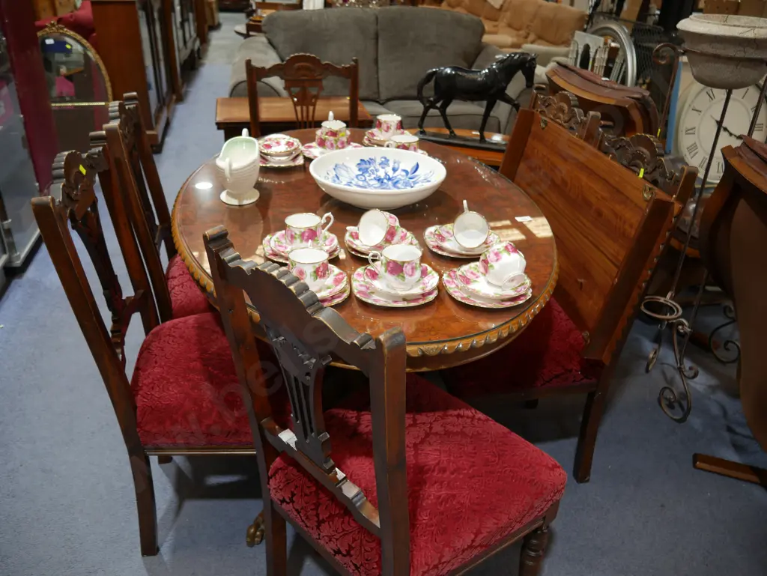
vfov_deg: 49.8
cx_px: 384
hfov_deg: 63.4
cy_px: 288
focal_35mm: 28
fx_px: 621
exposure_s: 1/60
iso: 250
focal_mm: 14
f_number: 3.5
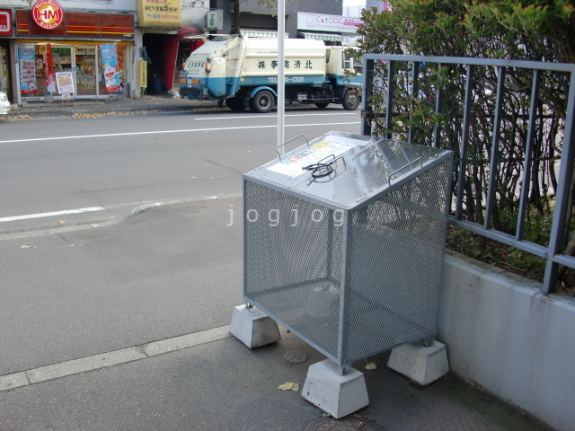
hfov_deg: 51.4
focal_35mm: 36
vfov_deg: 39.7
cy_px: 216
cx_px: 288
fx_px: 598
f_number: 2.8
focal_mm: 6.3
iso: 64
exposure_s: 1/100
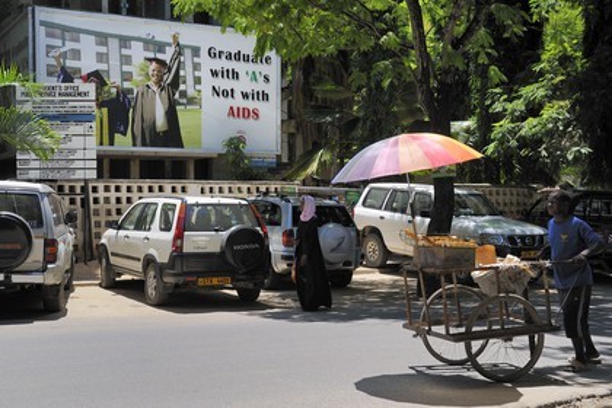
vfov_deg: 28.1
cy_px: 204
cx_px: 306
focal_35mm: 48
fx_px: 816
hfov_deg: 41.1
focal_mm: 48
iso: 200
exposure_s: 1/320
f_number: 7.1
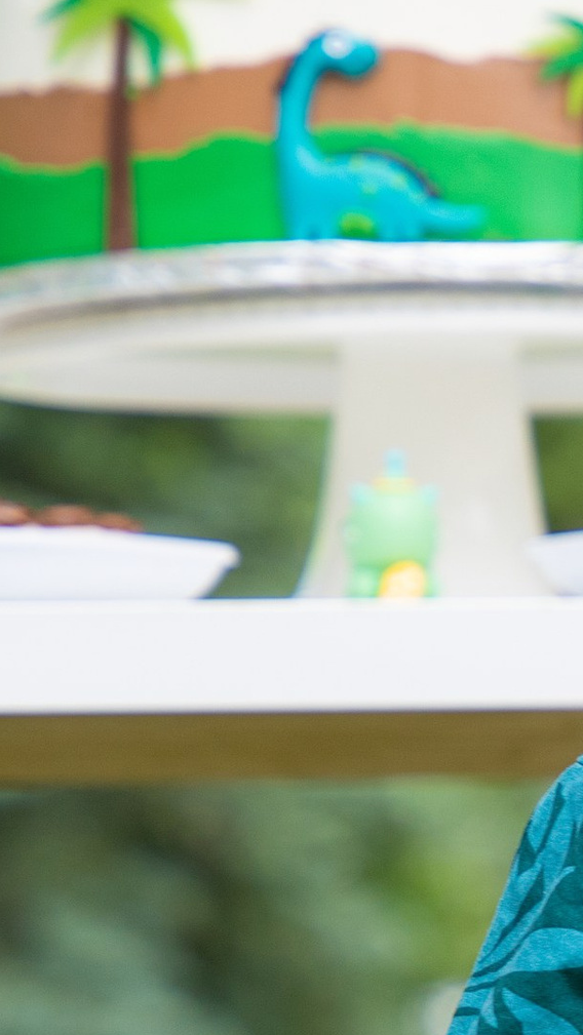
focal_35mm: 279
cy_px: 1506
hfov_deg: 4.3
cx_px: 1173
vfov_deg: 7.6
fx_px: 7663
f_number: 3.5
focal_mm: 70
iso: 200
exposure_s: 1/400
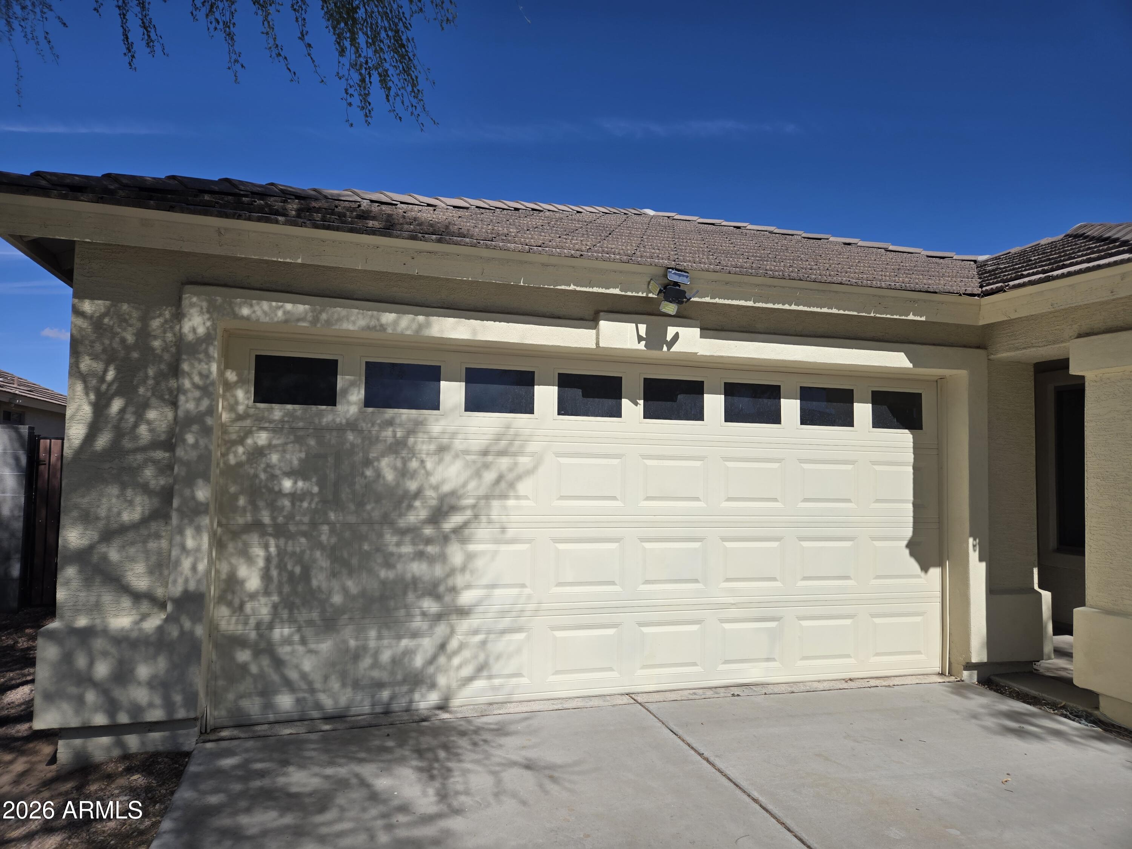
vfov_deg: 58.9
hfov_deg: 73.9
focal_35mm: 23
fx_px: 752
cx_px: 566
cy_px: 424
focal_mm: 5.4
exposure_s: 1/3861
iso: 25
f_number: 1.8
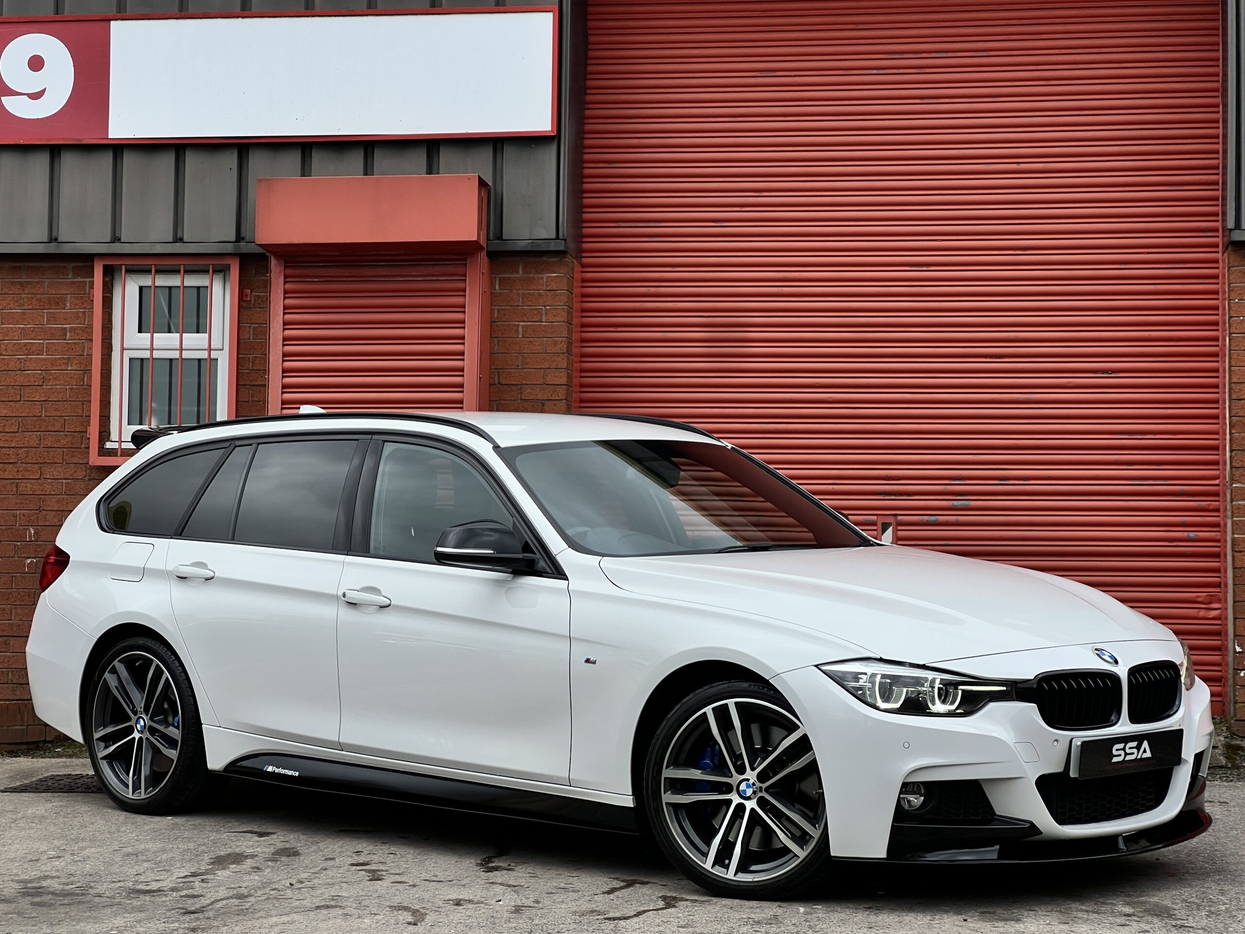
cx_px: 622
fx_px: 2769
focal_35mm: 77
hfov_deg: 25.3
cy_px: 467
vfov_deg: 19.1
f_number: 2.8
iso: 32
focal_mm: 9
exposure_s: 1/399
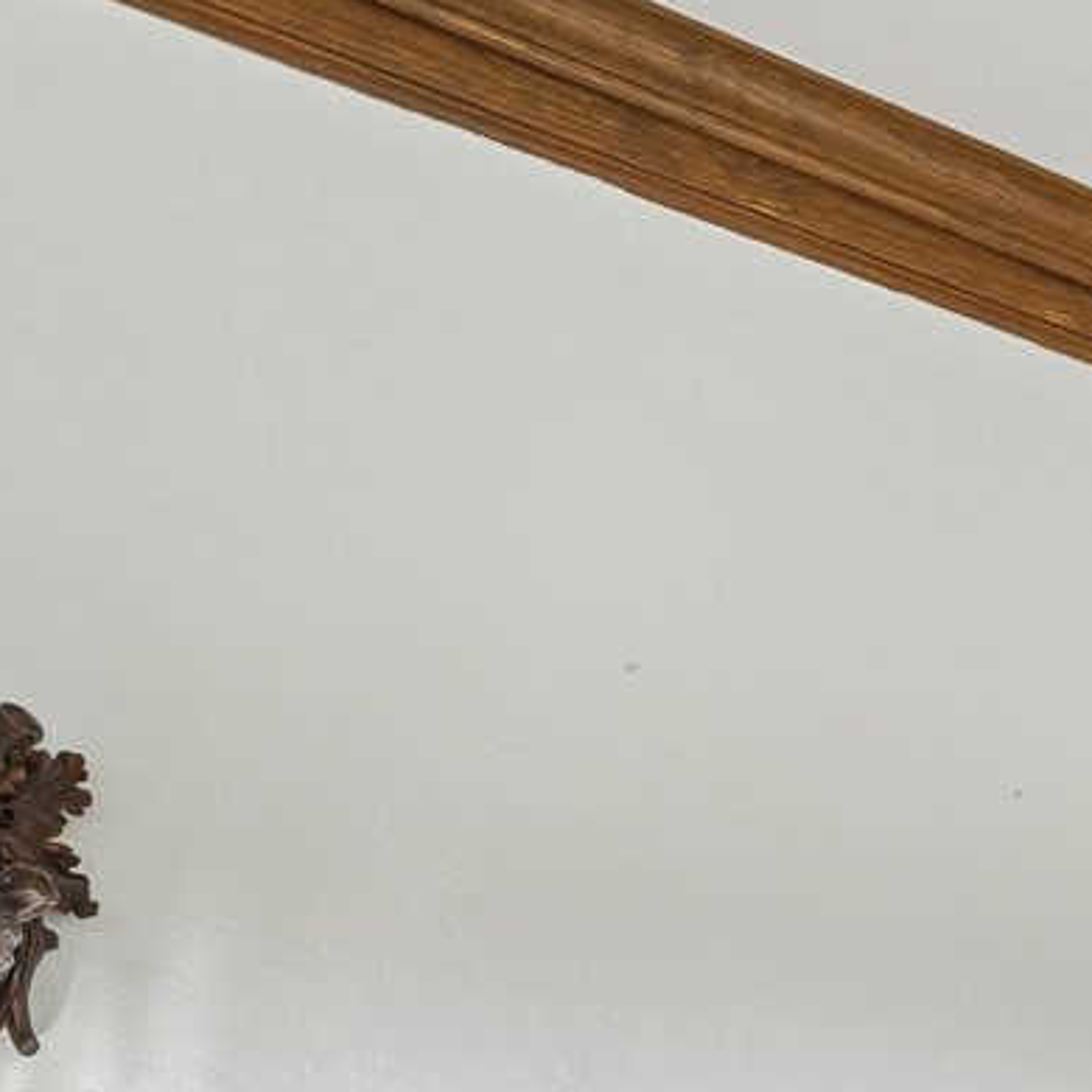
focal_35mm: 68
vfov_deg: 21.1
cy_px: 1662
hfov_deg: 20.6
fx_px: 2439
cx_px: 1739
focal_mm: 15.3
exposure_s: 1/8
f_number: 10
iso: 200
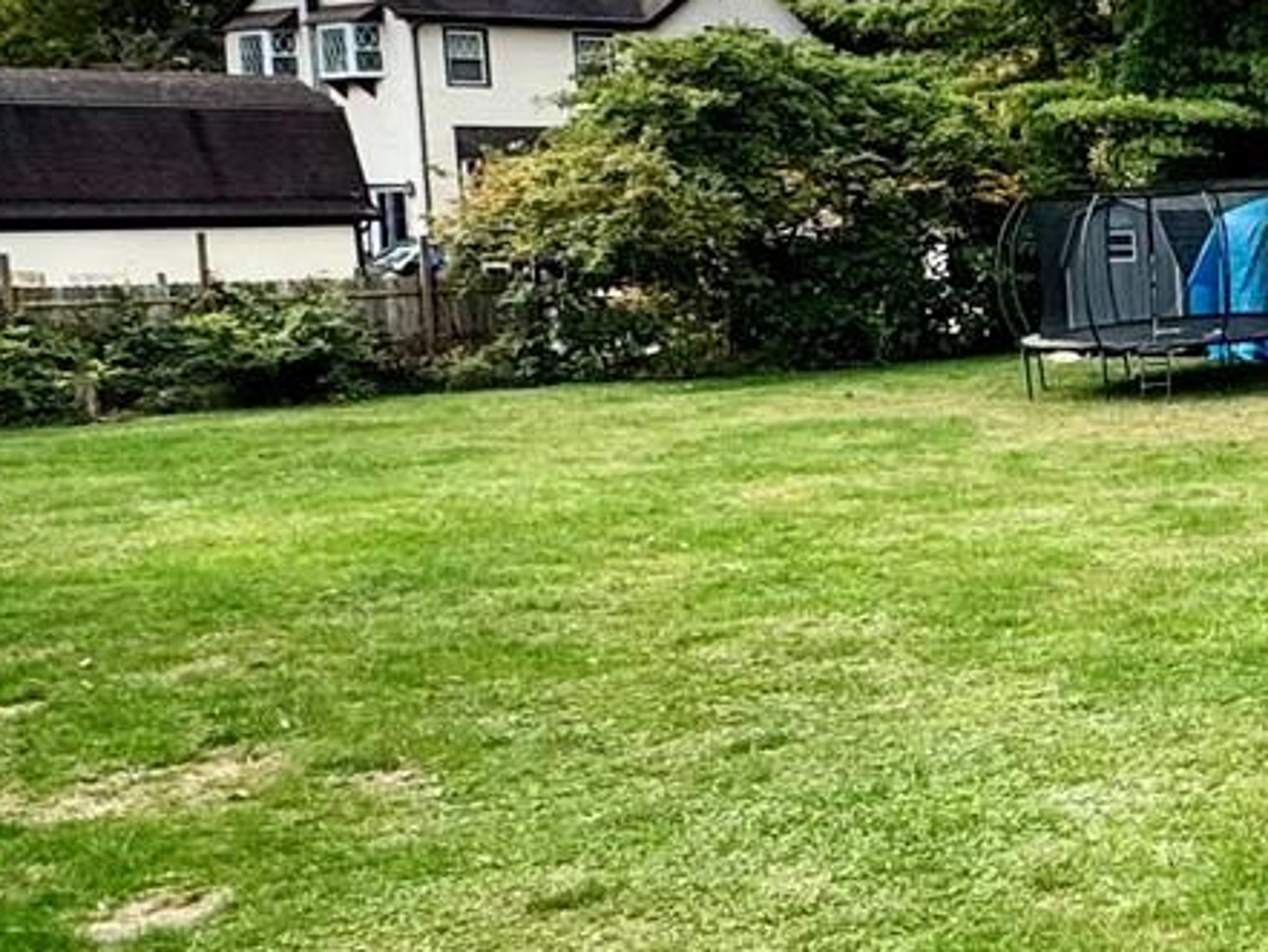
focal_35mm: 65
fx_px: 2382
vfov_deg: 22.6
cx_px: 1984
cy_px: 406
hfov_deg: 23.1
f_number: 2.2
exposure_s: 1/675
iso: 40
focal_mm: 2.22
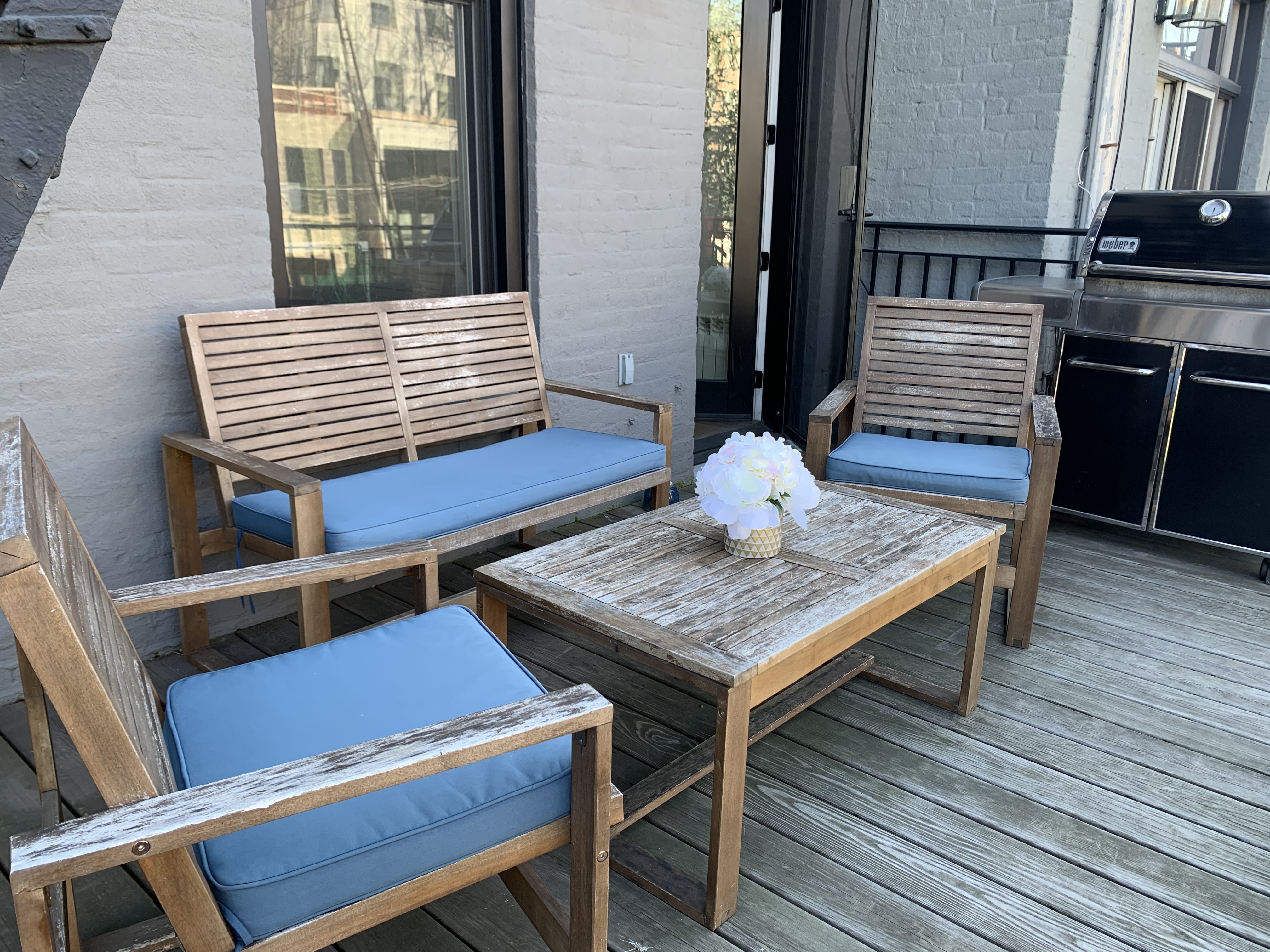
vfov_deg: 53.1
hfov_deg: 67.3
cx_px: 635
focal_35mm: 26
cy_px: 476
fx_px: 954
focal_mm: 4.25
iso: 32
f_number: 1.8
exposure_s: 1/122
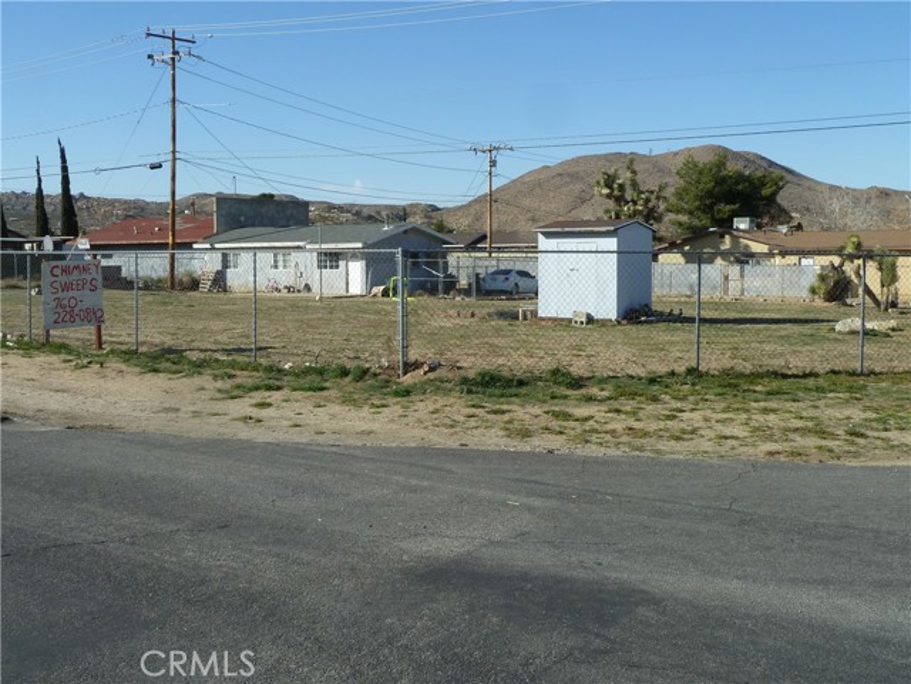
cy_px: 342
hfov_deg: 50.1
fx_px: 974
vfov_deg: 38.7
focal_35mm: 37
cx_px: 456
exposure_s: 1/400
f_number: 5
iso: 80
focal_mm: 6.1
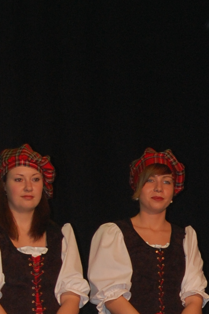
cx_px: 347
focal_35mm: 252
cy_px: 320
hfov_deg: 5.4
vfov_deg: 8.1
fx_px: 2198
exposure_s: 1/60
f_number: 5.3
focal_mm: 46
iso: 450
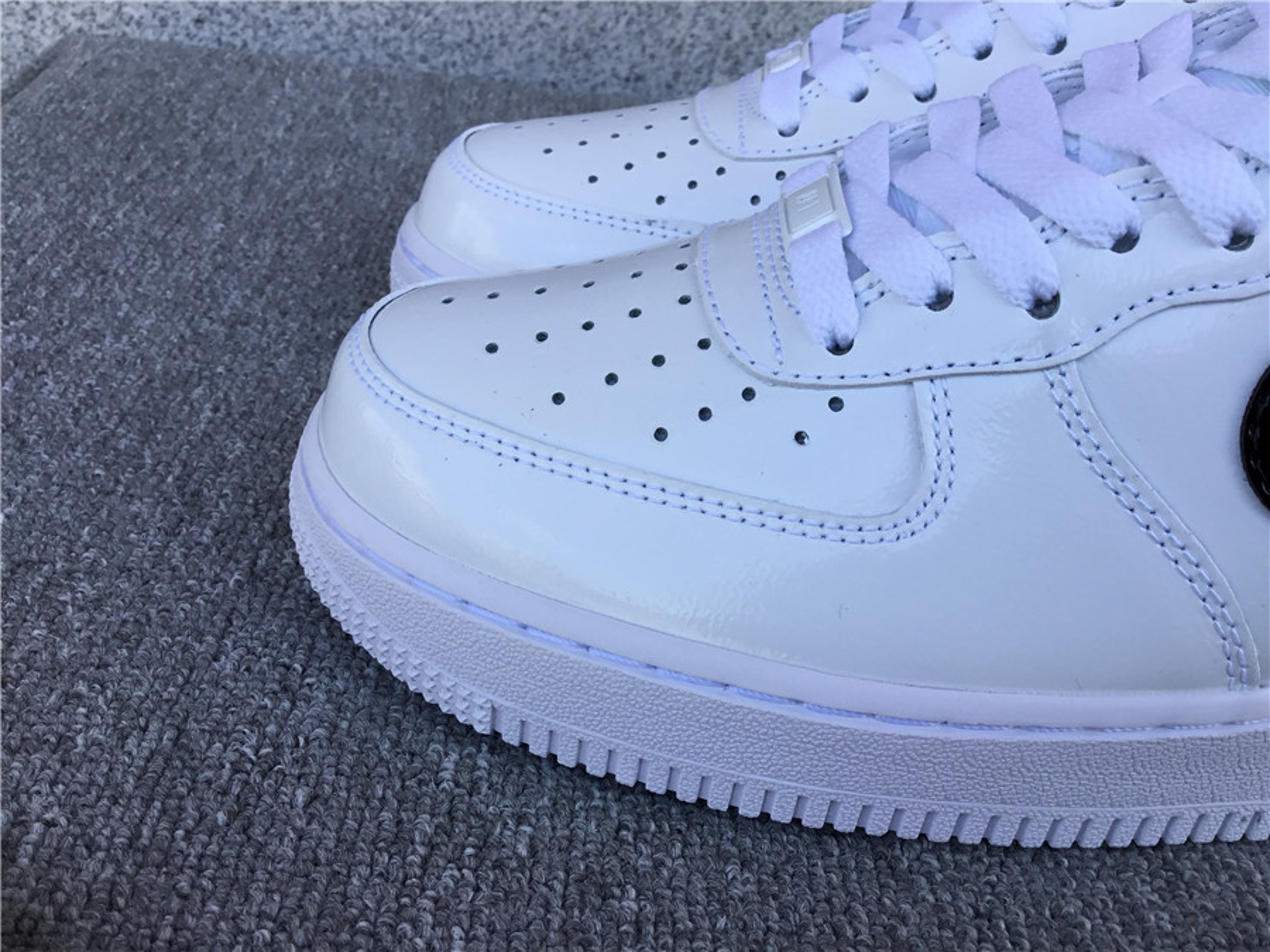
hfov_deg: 58.4
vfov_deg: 45.4
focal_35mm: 31
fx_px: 1137
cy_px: 476
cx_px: 635
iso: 25
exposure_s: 1/307
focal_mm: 3.3
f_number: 2.4
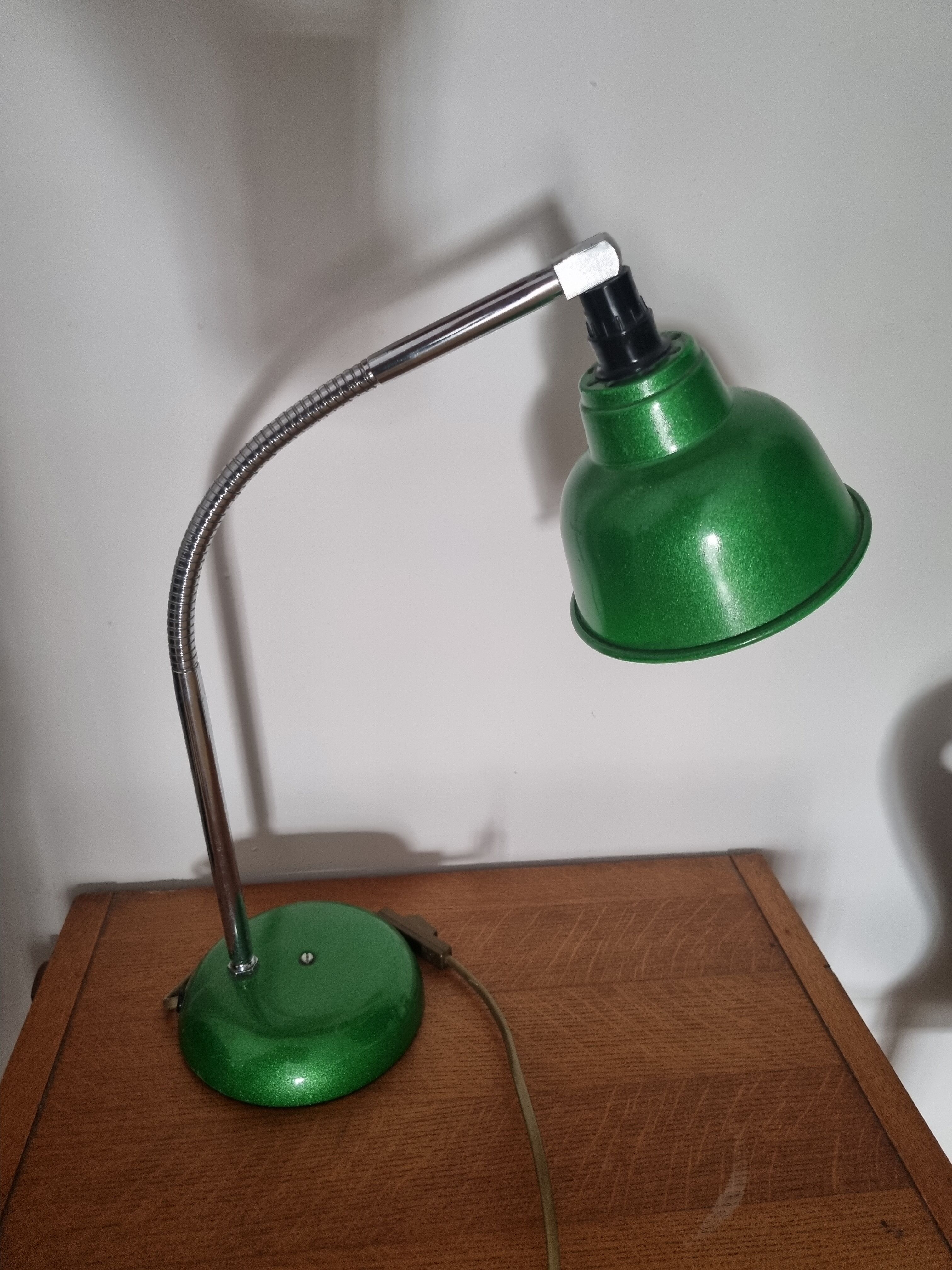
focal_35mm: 26
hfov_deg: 53.1
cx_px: 476
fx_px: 953
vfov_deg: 67.3
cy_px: 635
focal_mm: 5.4
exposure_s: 1/50
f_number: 1.8
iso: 500
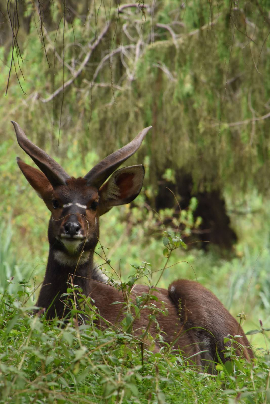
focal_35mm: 450
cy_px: 202
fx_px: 5061
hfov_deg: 3.1
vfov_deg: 4.6
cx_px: 135
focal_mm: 300
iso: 1250
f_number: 11
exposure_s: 1/40
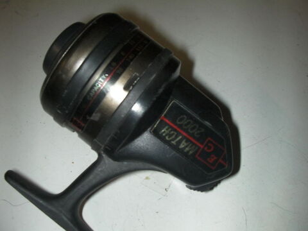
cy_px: 116
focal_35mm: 38
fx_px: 338
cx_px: 154
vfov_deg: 37.7
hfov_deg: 49.0
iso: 200
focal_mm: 6.3
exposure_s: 1/30
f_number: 5.6
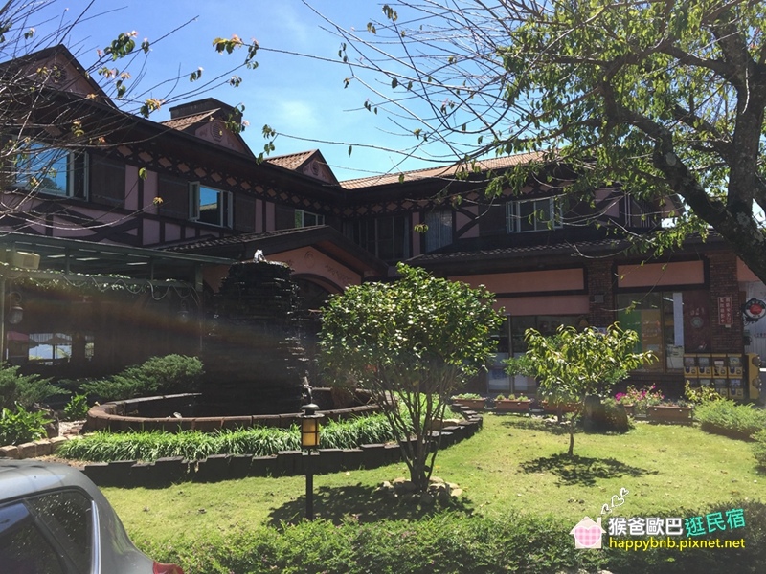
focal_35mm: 29
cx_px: 383
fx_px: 642
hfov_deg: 61.7
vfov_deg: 48.2
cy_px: 287
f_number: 2.2
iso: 32
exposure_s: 1/824
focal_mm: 4.15
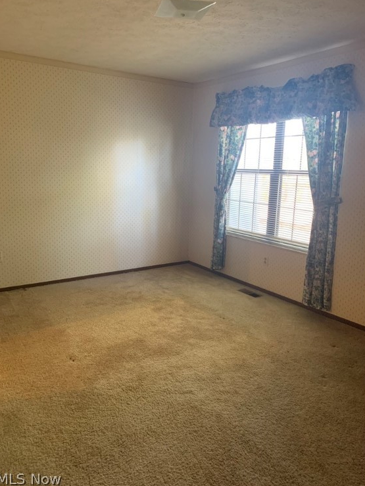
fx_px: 380
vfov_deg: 65.3
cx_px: 182
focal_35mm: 27
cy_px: 238
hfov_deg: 51.4
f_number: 1.8
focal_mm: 4.25
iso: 400
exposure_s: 1/58
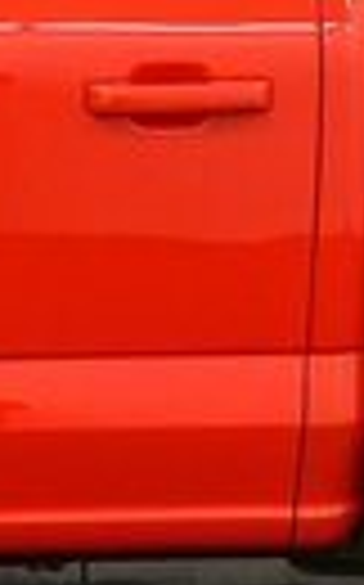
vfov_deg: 13.7
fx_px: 2434
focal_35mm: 153
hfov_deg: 8.5
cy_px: 290
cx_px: 22
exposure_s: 1/160
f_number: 4.8
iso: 800
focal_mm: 13
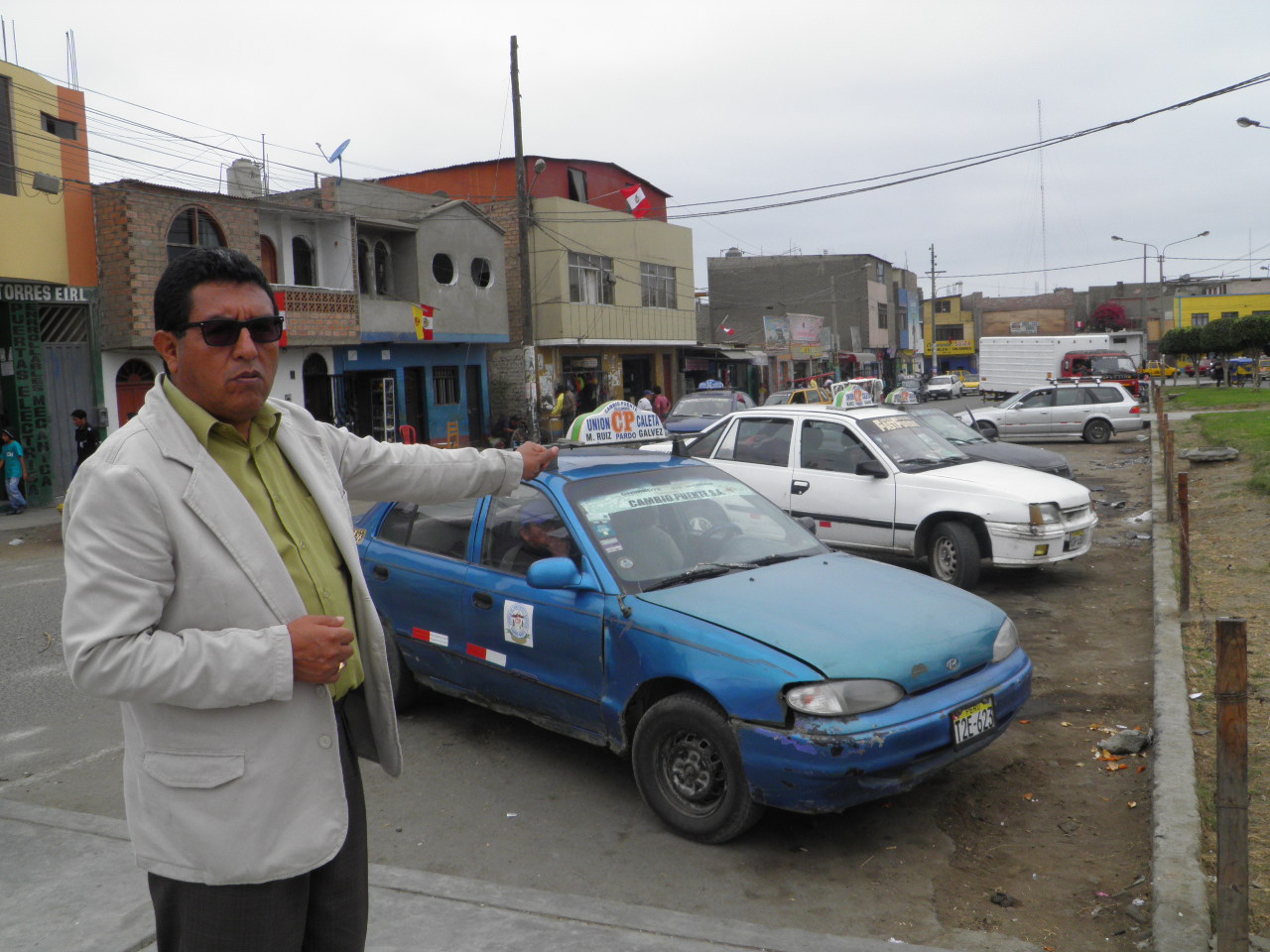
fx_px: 1101
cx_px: 635
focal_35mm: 30
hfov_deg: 60.0
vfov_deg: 46.8
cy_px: 476
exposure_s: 1/125
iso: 50
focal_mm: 5.5
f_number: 5.9
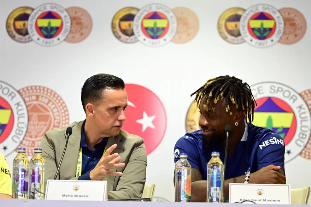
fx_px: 1148
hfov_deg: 15.4
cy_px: 104
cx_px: 156
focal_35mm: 133
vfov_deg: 10.3
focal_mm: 89
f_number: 2.8
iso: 2000
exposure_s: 1/100
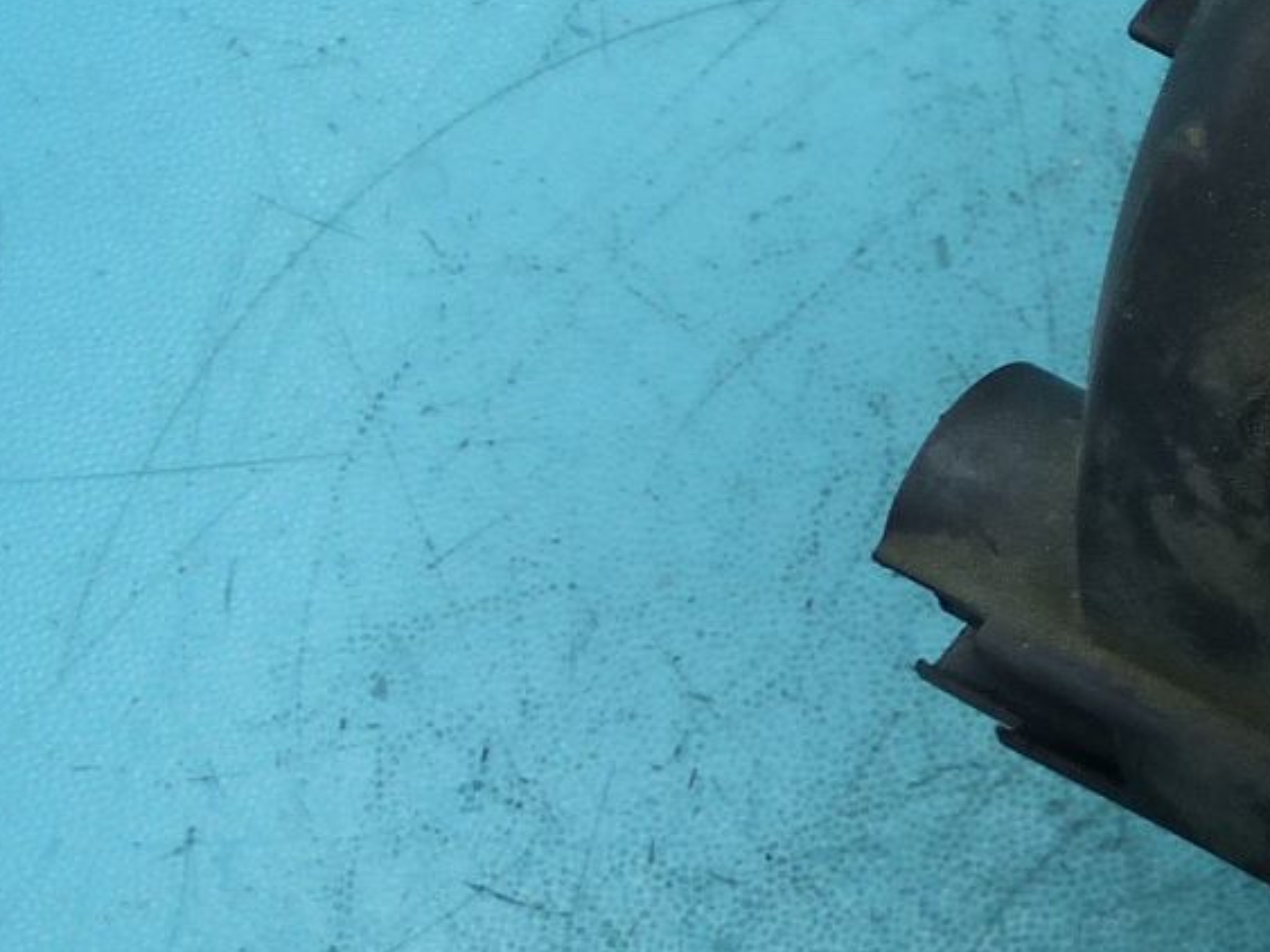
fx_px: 3338
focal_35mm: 91
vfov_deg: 16.2
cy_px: 528
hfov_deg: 17.7
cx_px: 2240
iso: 100
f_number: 2.8
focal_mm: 4.5
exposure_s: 1/100
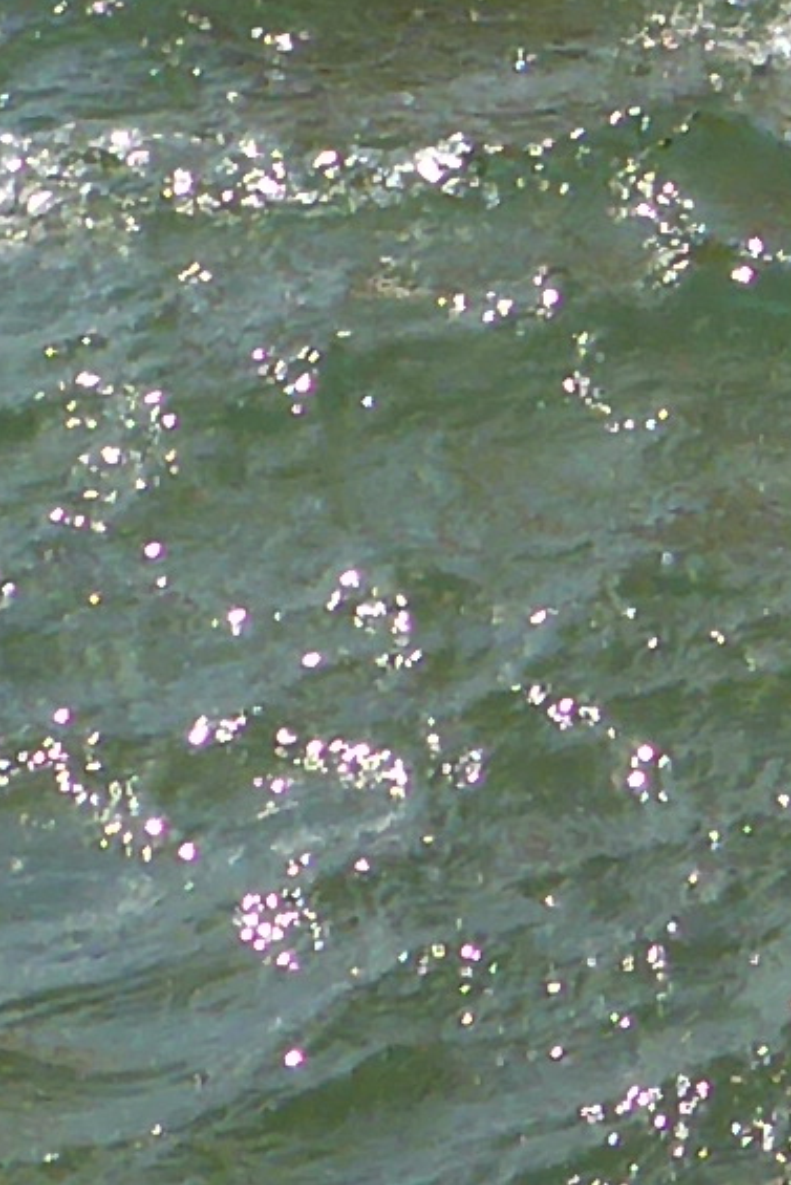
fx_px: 8662
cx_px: 2375
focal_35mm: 263
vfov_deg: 7.6
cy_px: -929
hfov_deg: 5.0
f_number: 3.5
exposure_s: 1/1000
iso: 100
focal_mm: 5.5
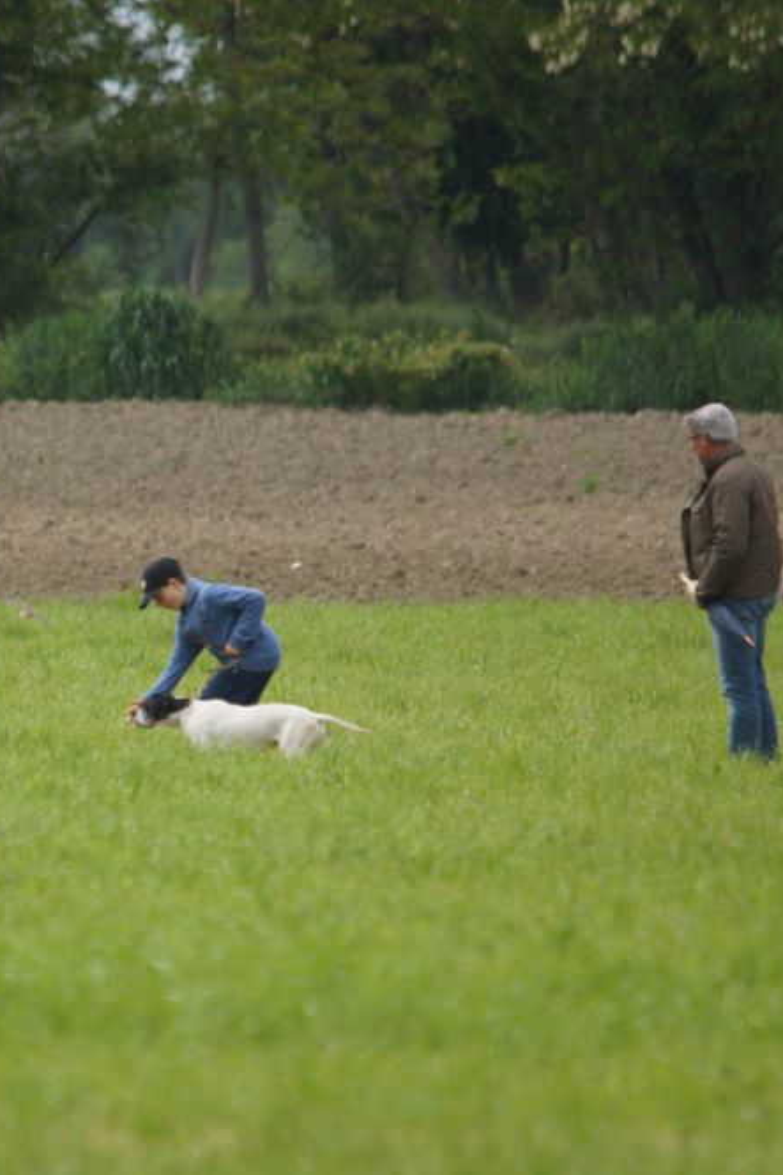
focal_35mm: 1128
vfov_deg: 1.8
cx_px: 125
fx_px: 36817
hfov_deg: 1.2
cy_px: 588
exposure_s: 1/2000
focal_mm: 500
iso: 640
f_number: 6.3
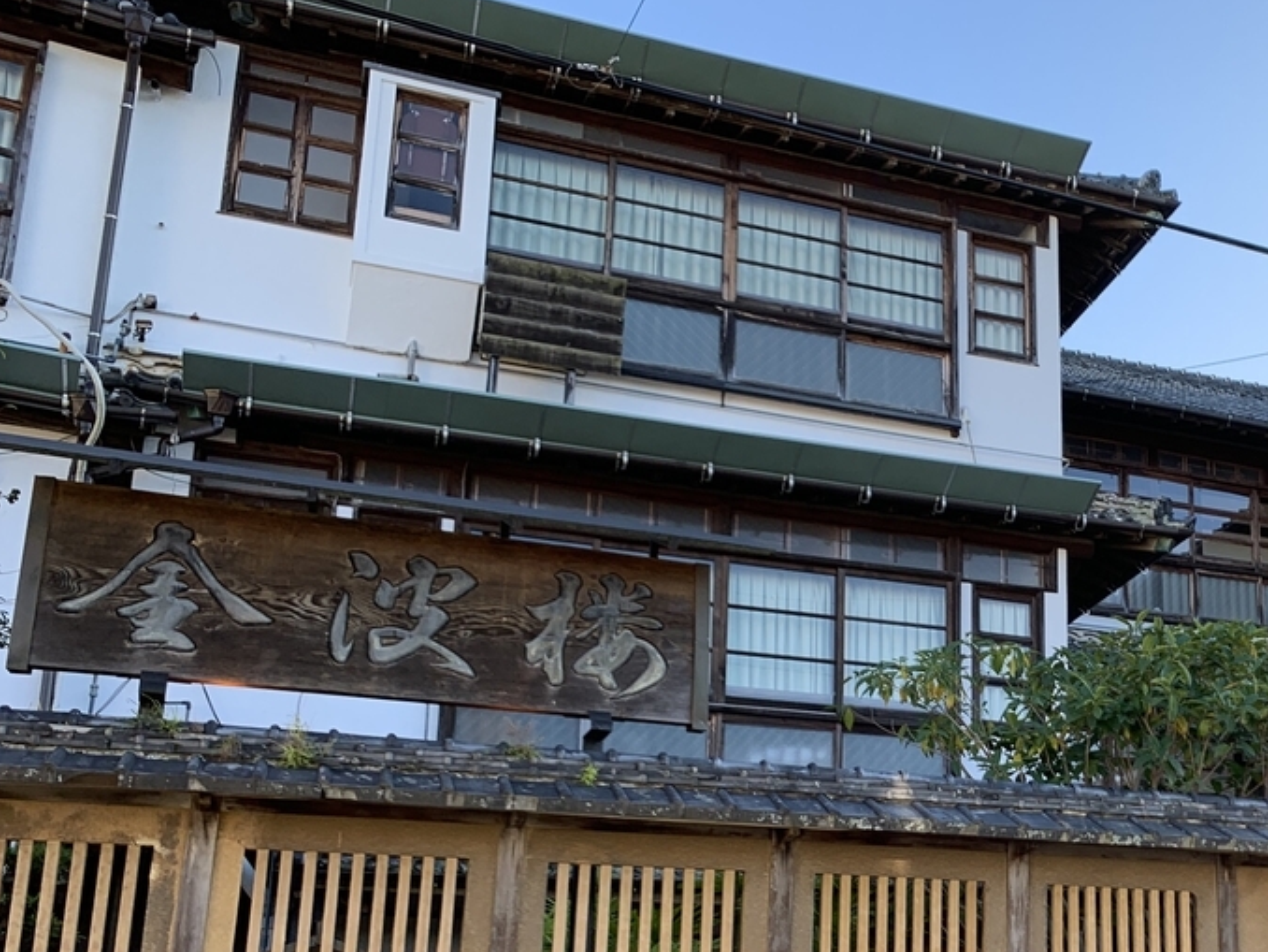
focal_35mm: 46
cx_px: 1109
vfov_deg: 31.0
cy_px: 705
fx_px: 1686
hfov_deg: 38.7
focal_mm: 4.25
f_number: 1.8
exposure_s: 1/284
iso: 25
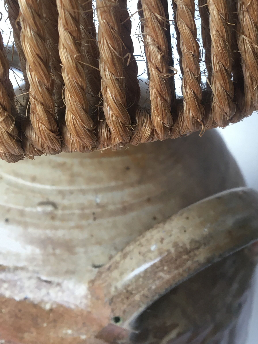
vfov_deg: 38.5
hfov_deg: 29.6
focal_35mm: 49
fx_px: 487
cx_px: 158
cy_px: 116
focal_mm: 4.15
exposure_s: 1/33
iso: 25
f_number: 2.2
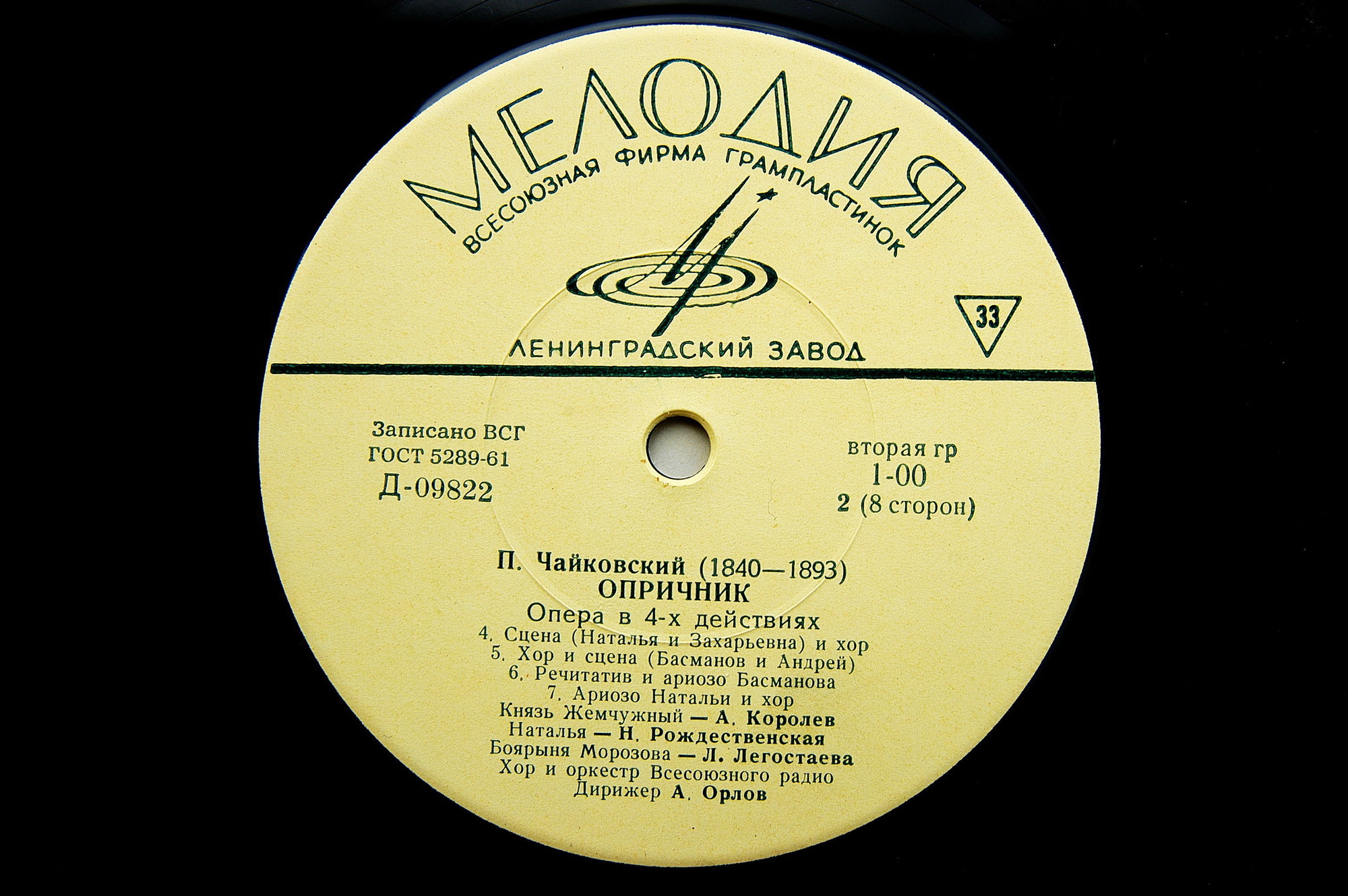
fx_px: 1964
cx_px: 674
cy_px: 448
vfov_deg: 25.7
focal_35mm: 52
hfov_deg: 37.9
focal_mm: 35
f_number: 7.1
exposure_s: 1/160
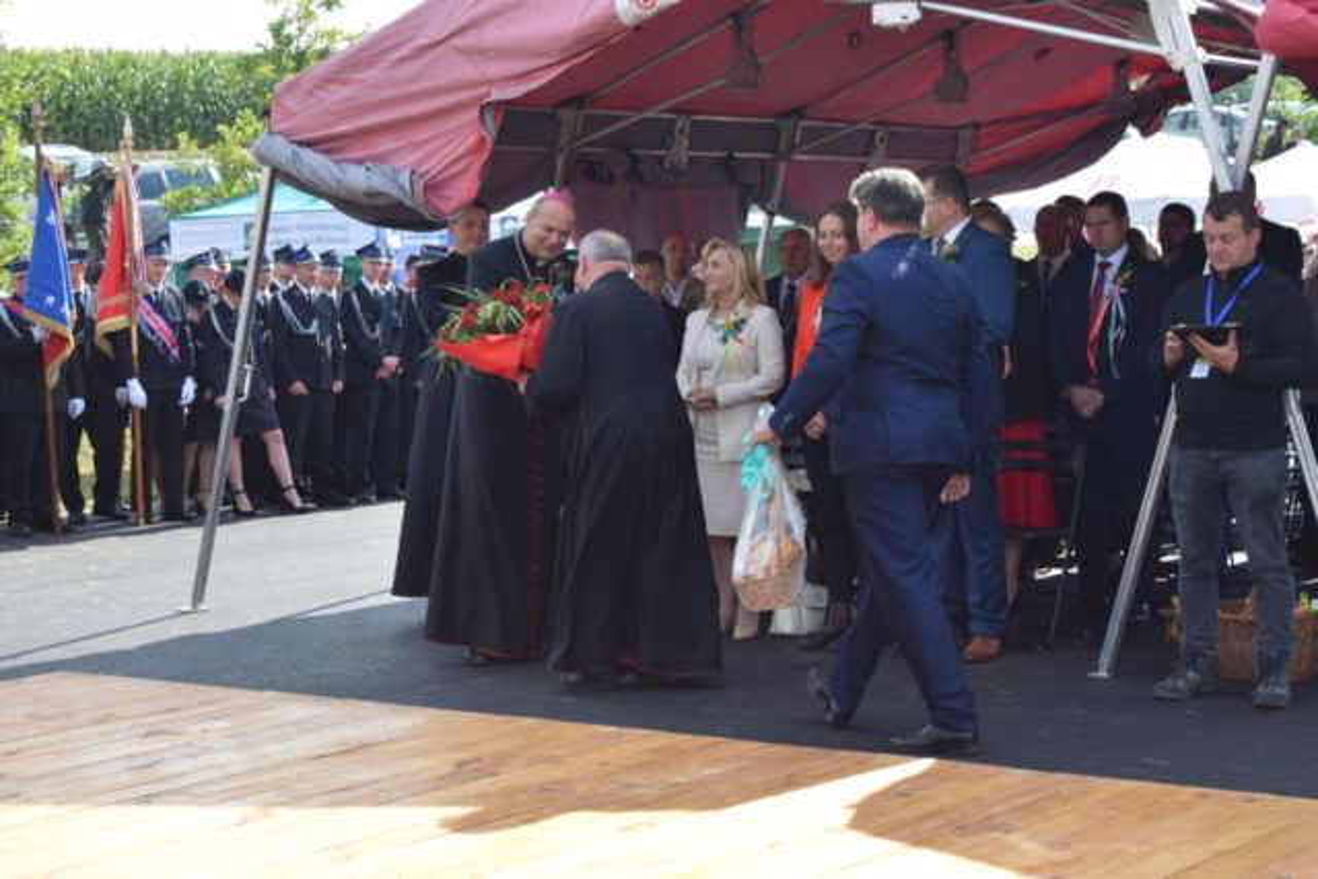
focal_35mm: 69
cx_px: 659
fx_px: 2527
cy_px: 440
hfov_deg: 29.2
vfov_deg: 19.7
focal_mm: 46
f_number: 8
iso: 250
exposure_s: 1/250
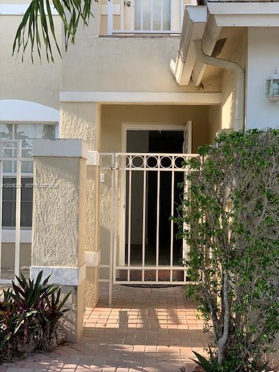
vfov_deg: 36.8
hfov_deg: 28.0
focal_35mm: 52
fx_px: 559
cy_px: 186
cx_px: 140
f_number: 2.4
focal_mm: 6
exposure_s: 1/298
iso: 16
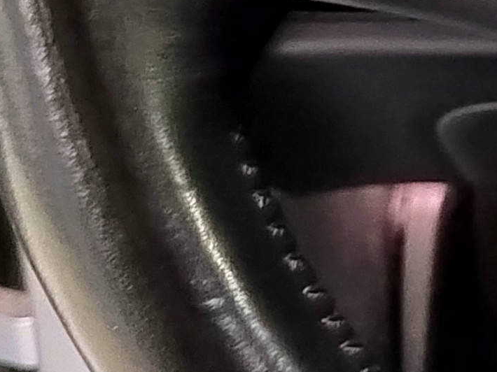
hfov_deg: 11.3
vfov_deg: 9.9
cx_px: 1217
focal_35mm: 143
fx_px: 2052
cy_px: -261
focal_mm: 5.52
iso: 4560
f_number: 1.9
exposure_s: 1/50
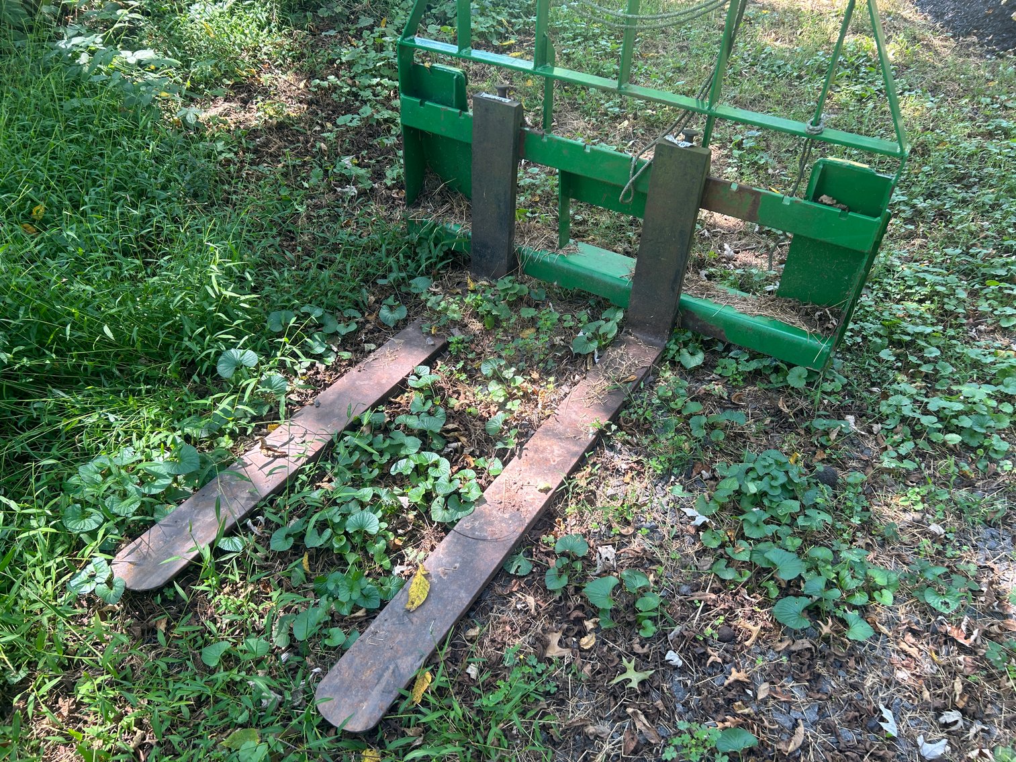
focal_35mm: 26
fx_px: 763
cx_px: 508
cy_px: 381
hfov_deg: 67.3
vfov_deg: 53.1
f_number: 1.5
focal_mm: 5.7
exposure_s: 1/121
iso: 50
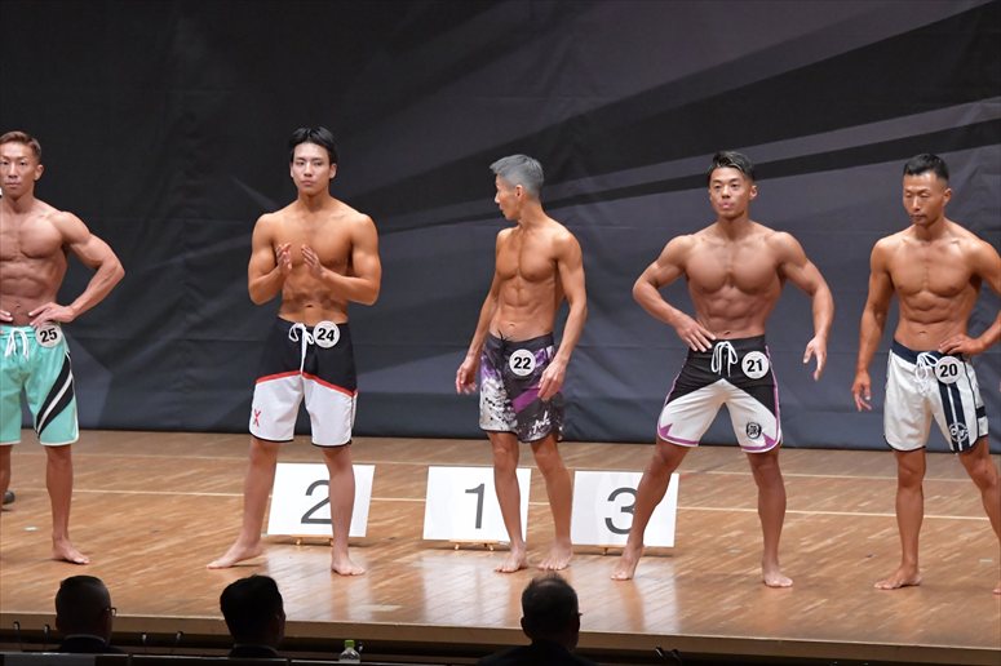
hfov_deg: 10.2
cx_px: 500
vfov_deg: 6.8
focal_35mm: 202
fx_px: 5614
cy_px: 333
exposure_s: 1/400
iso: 8000
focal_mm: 135
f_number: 5.6
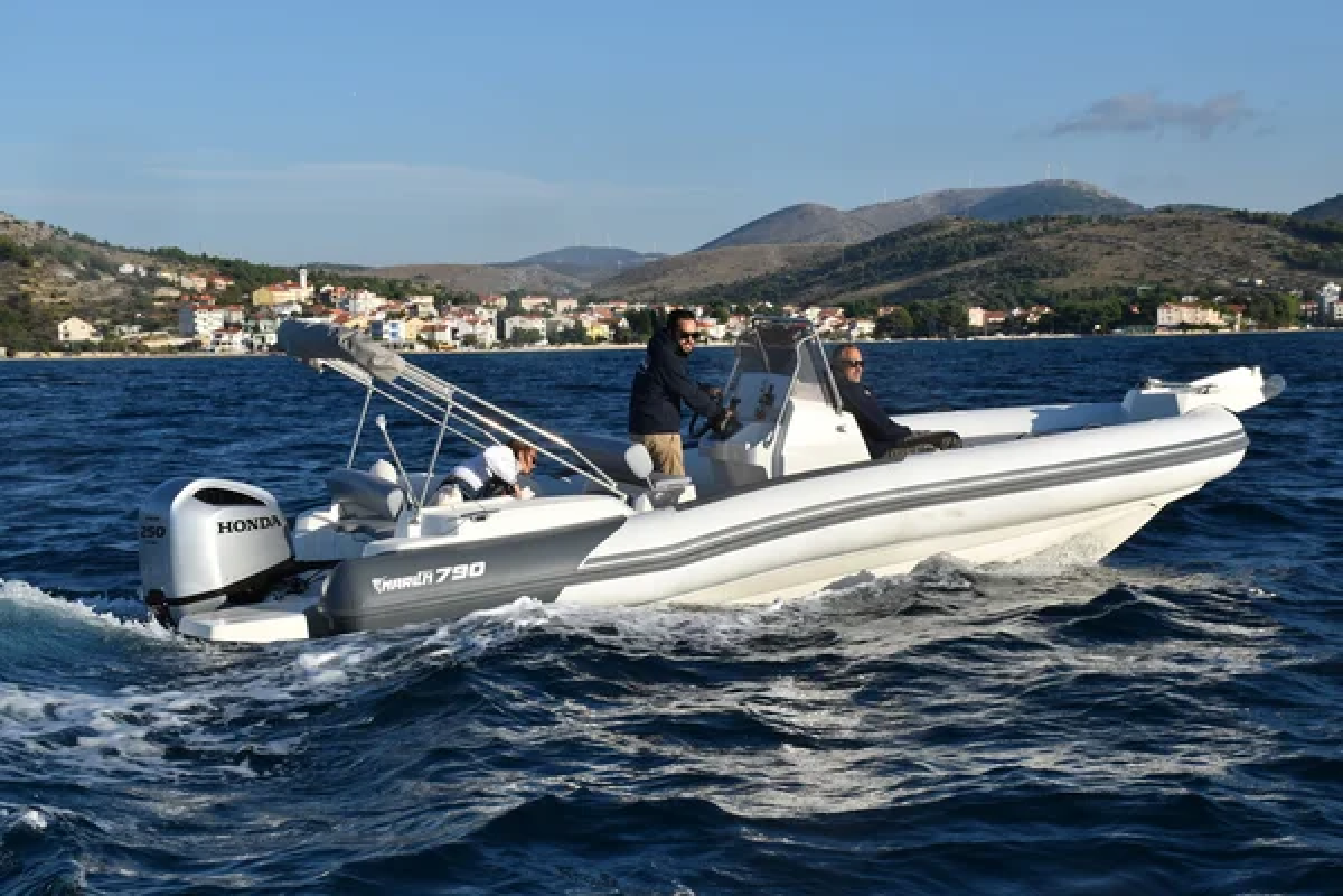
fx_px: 2350
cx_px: 672
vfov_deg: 21.6
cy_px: 448
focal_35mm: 63
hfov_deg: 31.9
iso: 200
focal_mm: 42
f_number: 11
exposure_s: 1/500
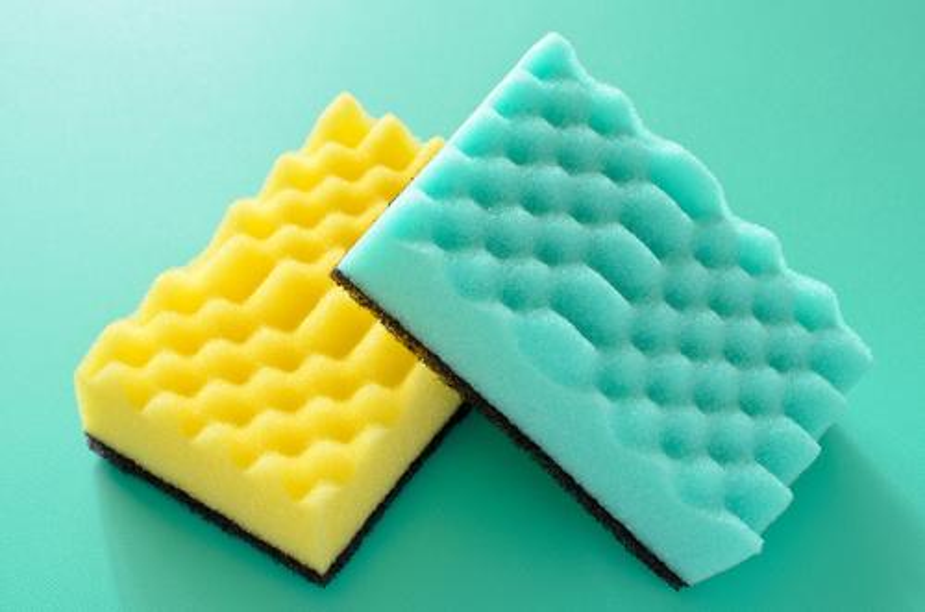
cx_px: 462
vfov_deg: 22.5
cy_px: 306
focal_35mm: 60
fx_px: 1538
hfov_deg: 33.5
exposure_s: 1.3
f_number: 11
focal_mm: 40
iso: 100
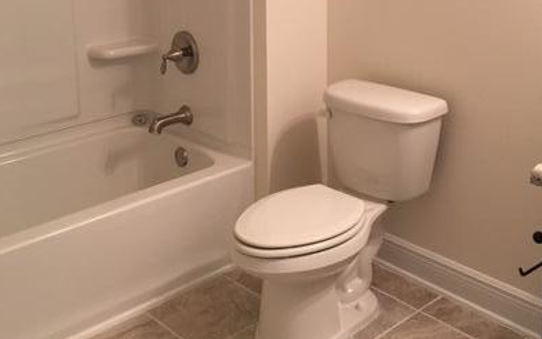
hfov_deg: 40.2
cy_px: 23
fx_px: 739
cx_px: 313
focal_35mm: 50
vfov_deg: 25.0
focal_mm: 4.15
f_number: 2.2
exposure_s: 1/30
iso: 125
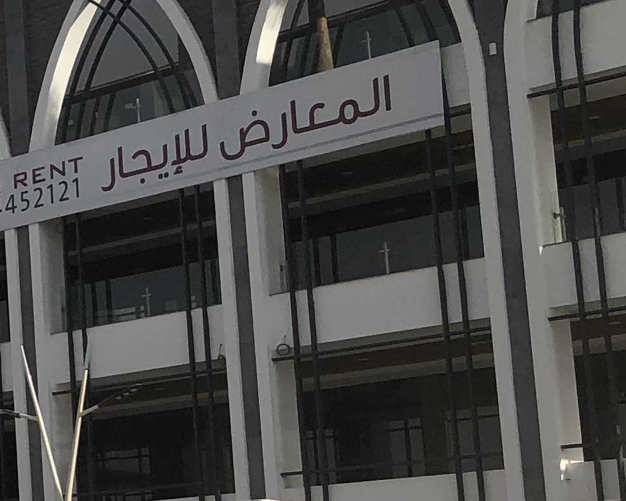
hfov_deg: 14.3
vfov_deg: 13.7
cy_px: 346
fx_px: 2075
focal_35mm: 112
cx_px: -632
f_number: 1.8
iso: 20
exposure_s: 1/3205
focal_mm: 3.99
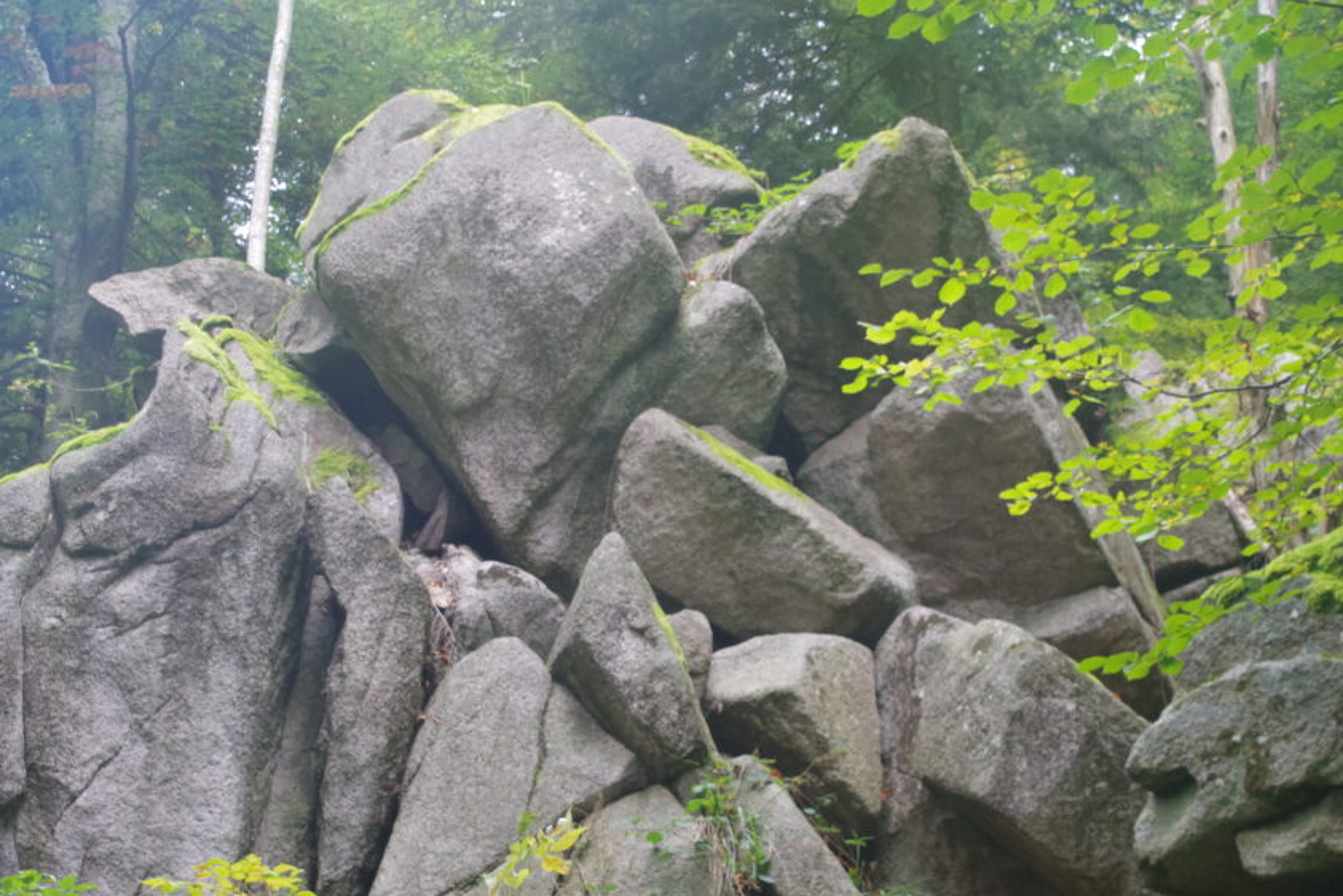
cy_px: 543
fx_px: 2314
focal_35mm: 62
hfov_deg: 32.4
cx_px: 651
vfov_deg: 21.9
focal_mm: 34
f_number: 7.1
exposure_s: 1/60
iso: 1600
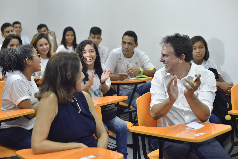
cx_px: 119
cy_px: 80
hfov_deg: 39.6
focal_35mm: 50
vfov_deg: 27.0
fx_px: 331
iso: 3200
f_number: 2.8
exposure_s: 1/500
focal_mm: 50
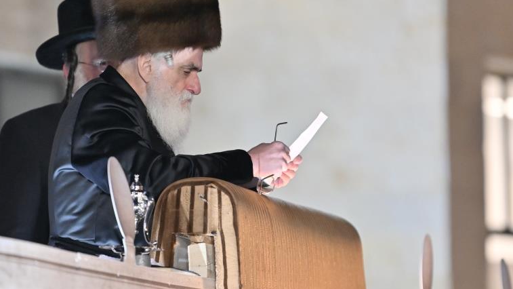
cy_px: 143
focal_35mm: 425
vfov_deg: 2.9
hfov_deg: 5.1
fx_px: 5782
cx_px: 179
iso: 800
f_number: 2.8
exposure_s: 1/160
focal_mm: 200
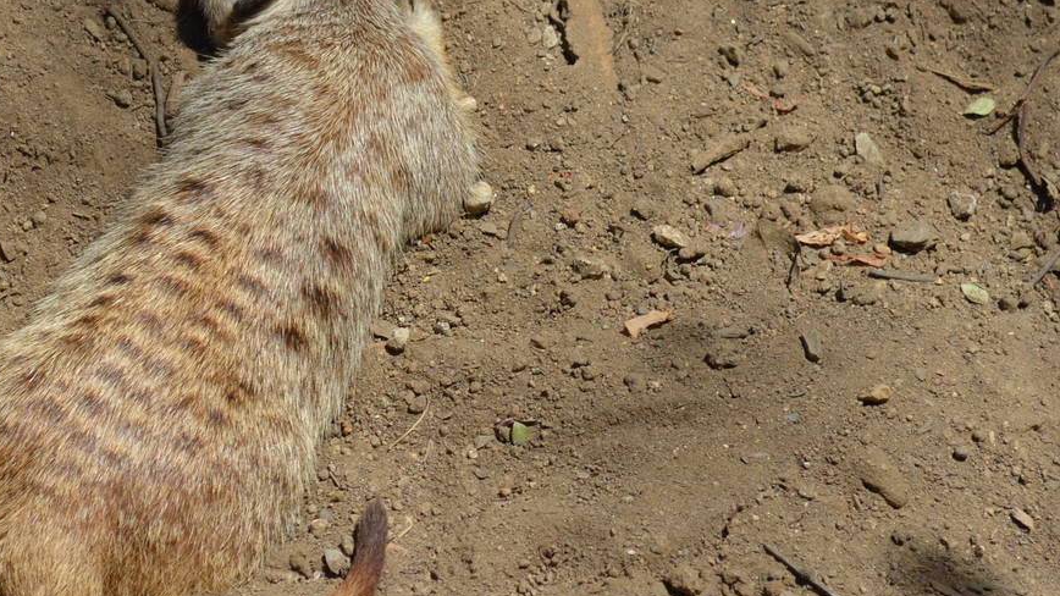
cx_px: 377
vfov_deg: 7.6
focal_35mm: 159
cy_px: 253
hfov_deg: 13.5
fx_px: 4467
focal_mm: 55
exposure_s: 1/250
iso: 110
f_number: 8
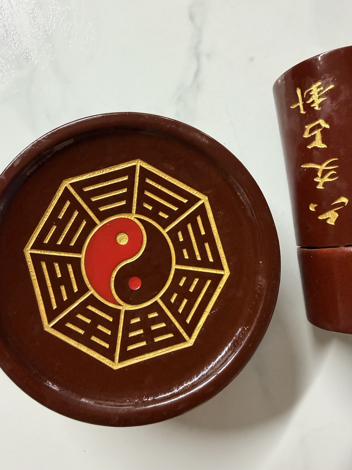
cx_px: 176
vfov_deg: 71.6
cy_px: 235
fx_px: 325
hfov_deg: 56.8
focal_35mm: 24
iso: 320
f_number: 2.2
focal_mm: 2.22
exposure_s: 1/50
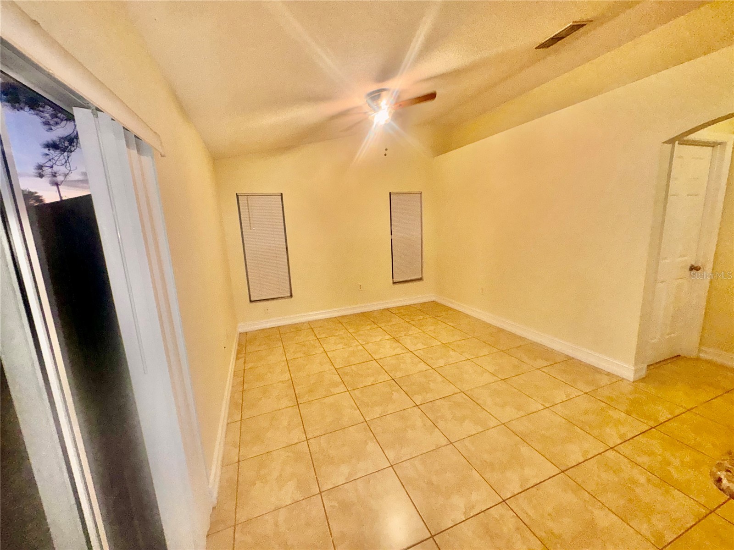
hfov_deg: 102.1
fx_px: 297
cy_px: 275
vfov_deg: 85.7
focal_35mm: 14
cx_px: 367
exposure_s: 1/60
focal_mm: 2.22
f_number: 2.2
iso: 160
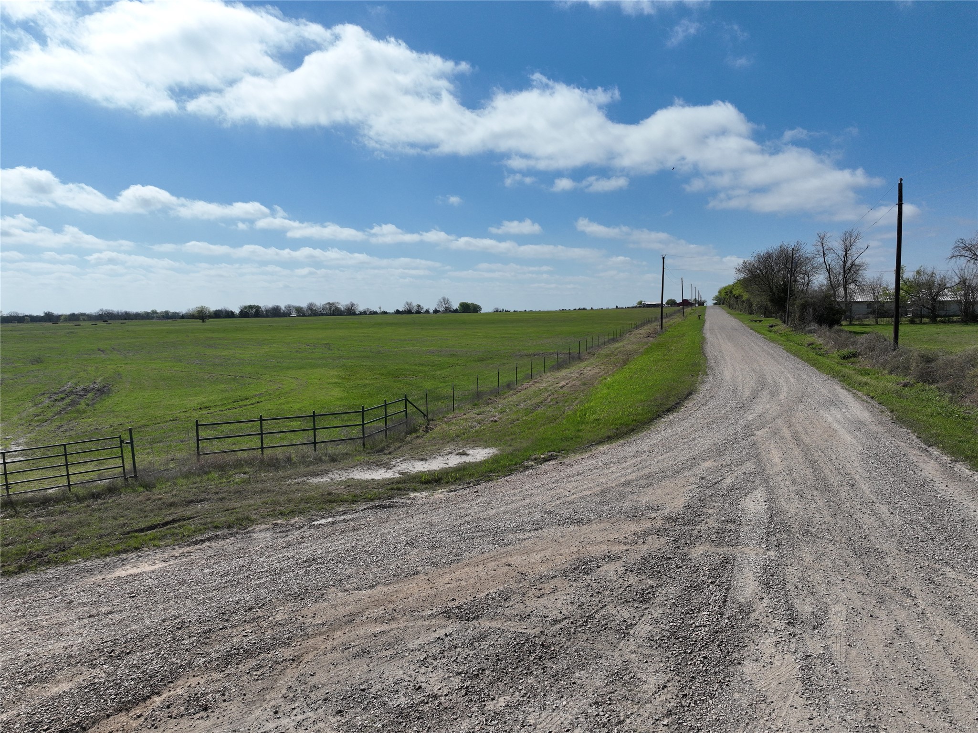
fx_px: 678
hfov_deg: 71.6
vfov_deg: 56.8
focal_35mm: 24
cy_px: 366
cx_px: 489
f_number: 2.8
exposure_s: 1/5000
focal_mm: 12.29
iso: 140
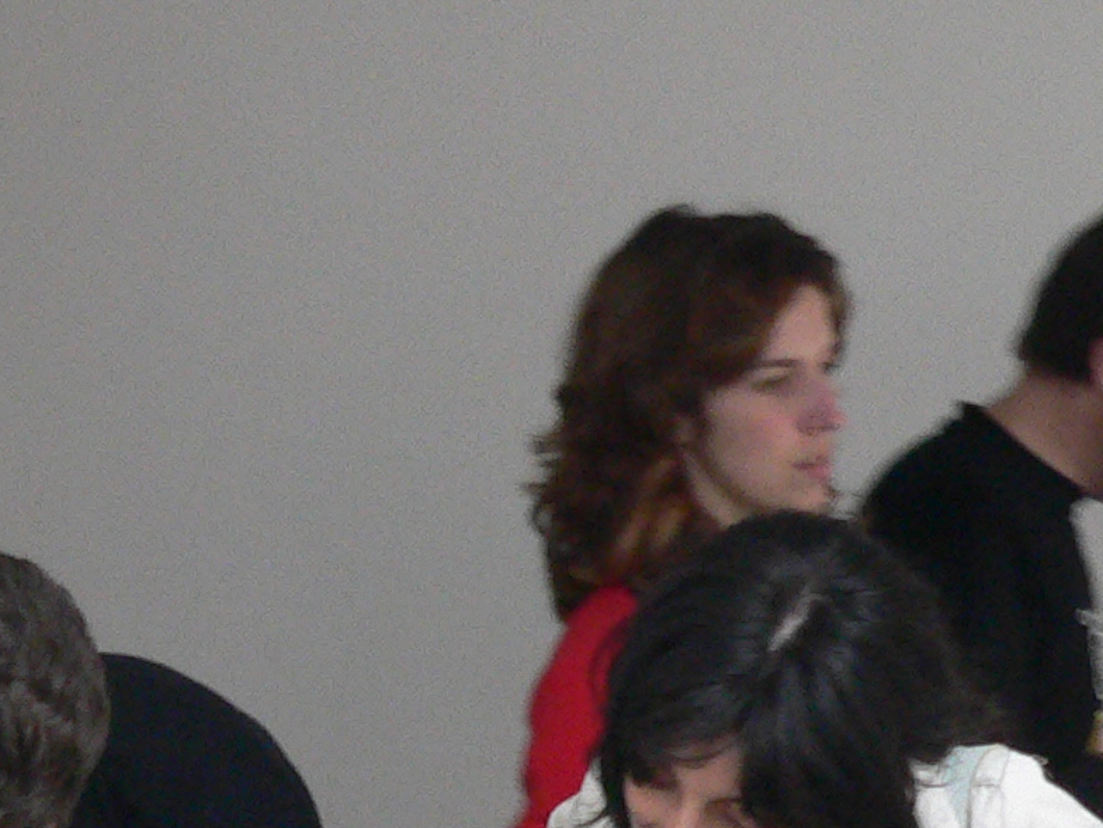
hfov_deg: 9.3
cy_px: 1153
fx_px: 6756
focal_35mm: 212
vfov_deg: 6.9
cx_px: 465
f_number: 2.8
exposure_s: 1/50
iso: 200
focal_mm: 10.7
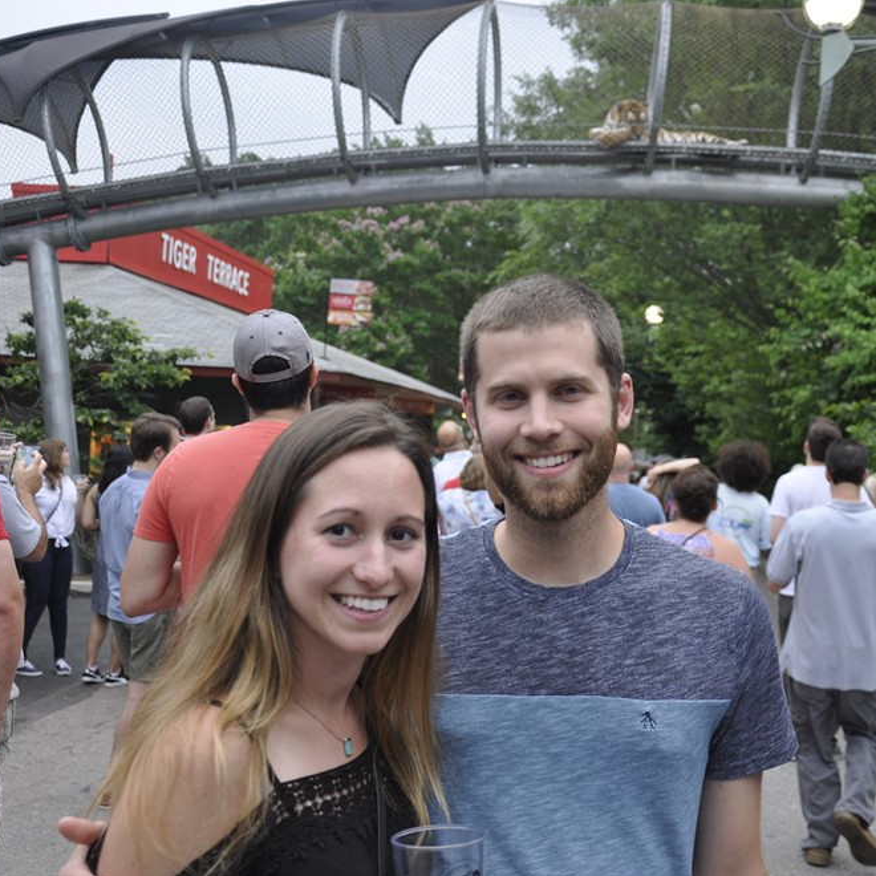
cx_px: 478
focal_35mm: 54
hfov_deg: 31.6
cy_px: 439
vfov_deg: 31.6
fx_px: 1546
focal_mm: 28
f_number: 4
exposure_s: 1/40
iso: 400
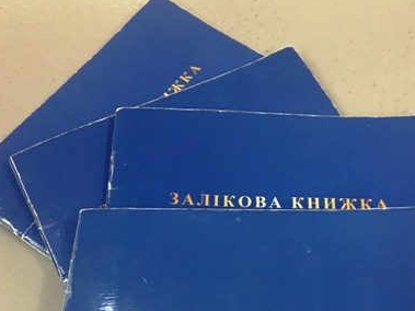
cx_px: 233
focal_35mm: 49
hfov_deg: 38.9
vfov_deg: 29.1
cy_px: 242
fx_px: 587
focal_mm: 4.15
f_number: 2.2
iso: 160
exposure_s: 1/33
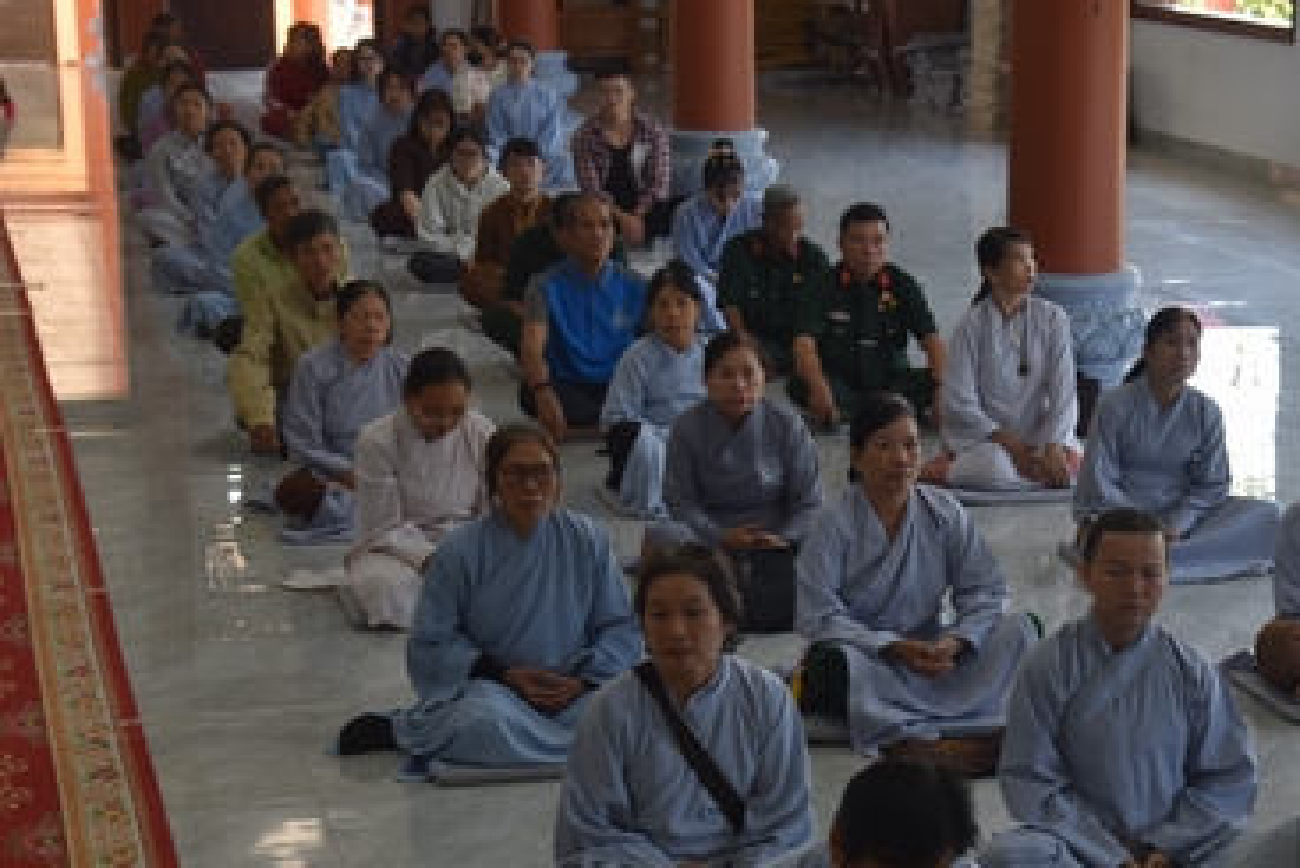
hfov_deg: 22.0
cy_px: 560
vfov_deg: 14.9
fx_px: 3323
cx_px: 953
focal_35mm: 92
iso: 400
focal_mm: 52
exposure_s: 1/100
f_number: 5
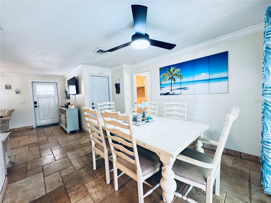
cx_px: 136
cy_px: 102
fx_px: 110
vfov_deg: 85.7
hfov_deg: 102.1
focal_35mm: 14
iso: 400
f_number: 2.2
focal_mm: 2.22
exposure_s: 1/60
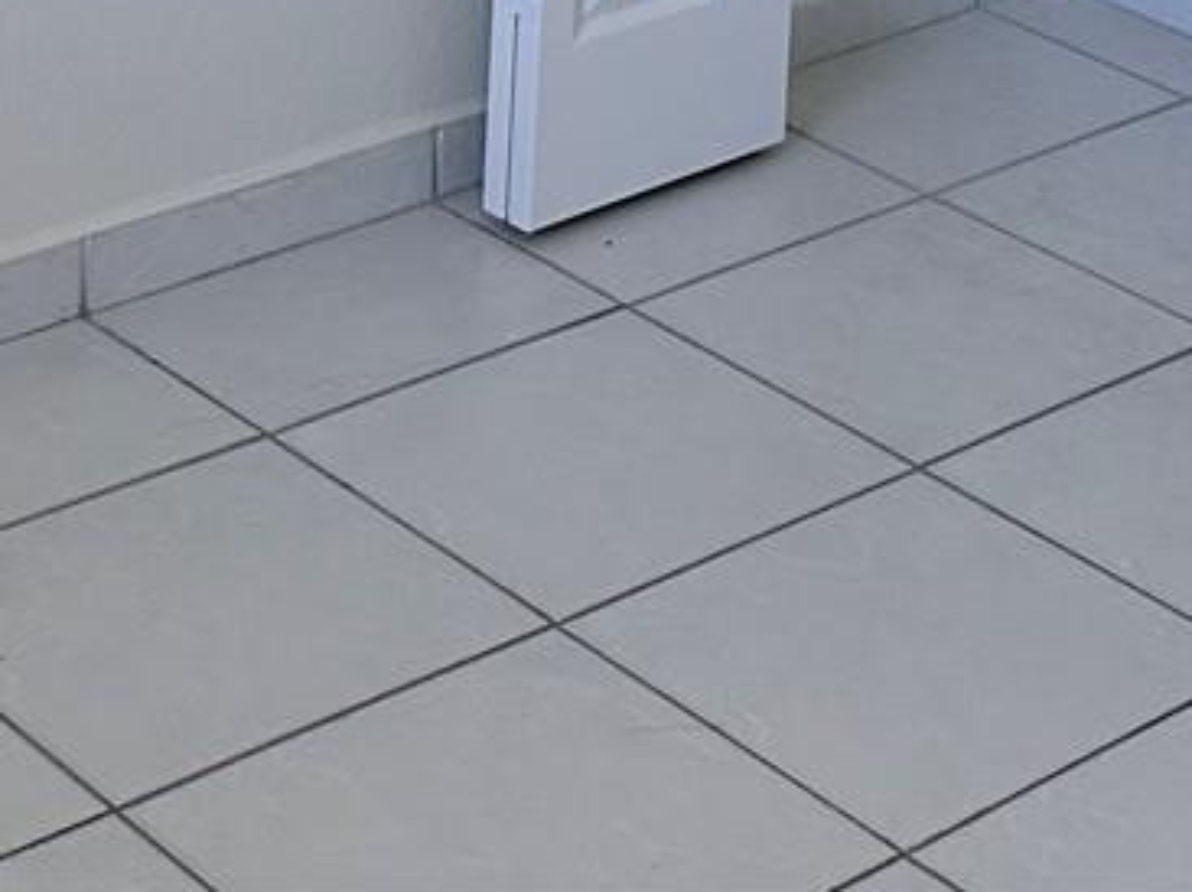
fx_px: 3613
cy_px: -1058
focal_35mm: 105
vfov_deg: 12.0
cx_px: 964
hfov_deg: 18.5
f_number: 1.78
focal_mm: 6.86
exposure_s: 1/130
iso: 100
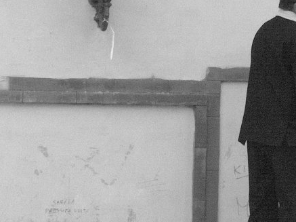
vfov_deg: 2.5
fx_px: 5084
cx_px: 320
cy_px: 36
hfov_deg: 3.3
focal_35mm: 595
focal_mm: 52.19
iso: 400
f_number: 10.4
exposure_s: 1/671
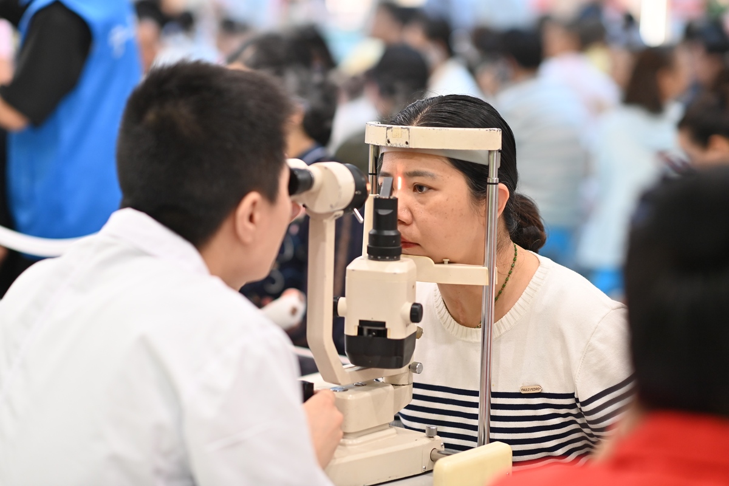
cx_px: 364
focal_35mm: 85
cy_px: 243
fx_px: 1721
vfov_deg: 16.1
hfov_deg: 23.9
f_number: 2.2
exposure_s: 1/160
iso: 1000
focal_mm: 85
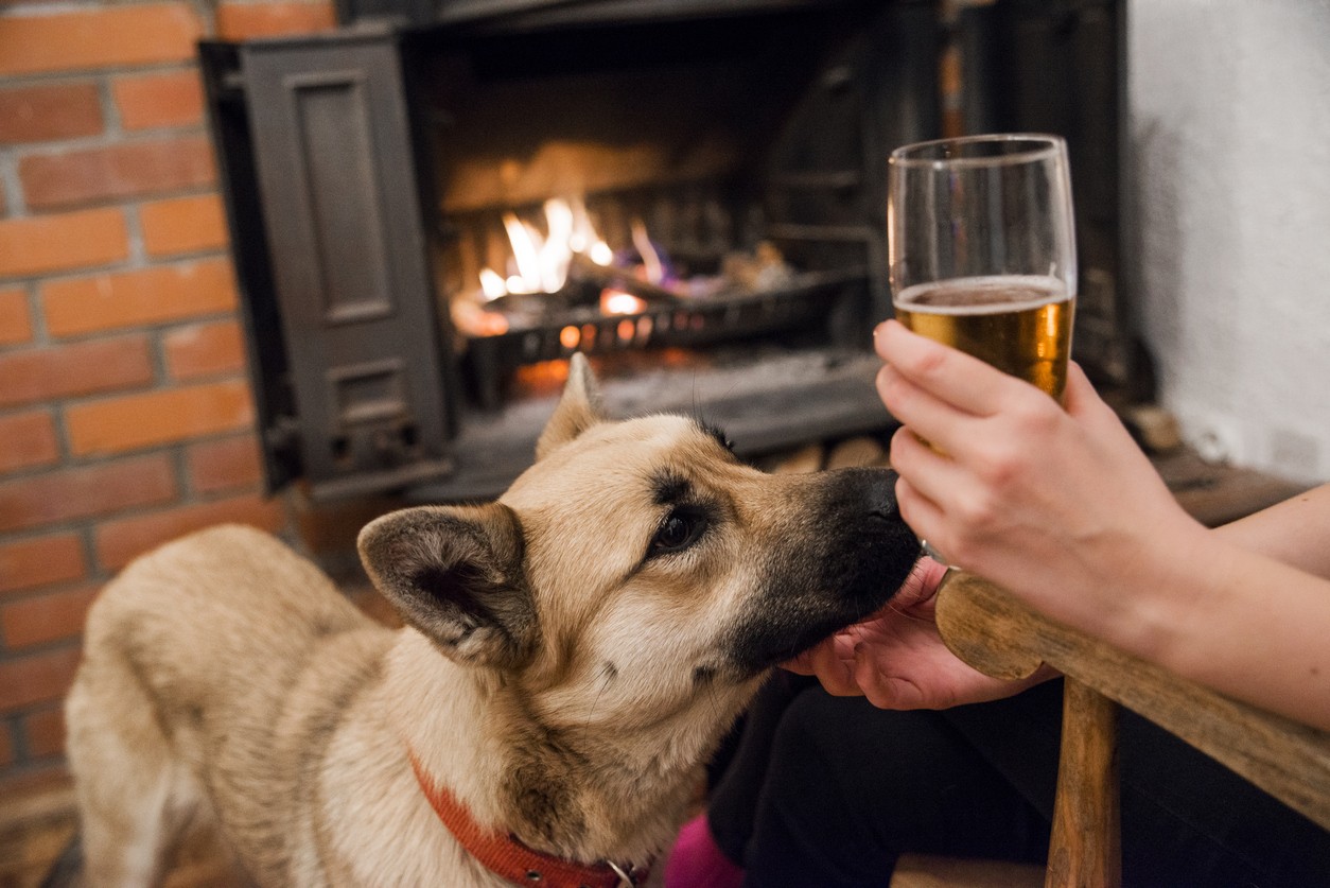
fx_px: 1552
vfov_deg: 31.9
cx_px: 665
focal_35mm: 42
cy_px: 444
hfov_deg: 46.4
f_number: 3.5
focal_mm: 42
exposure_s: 1/80
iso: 800
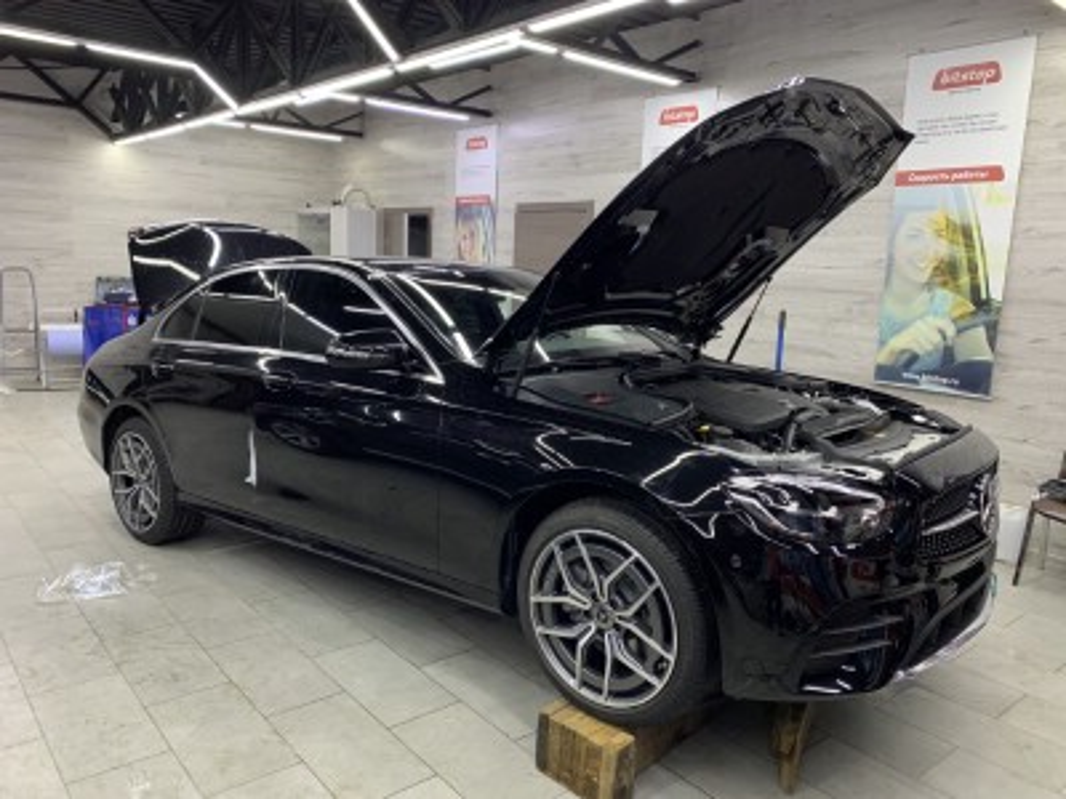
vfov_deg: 53.1
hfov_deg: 67.3
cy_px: 400
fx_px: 801
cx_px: 533
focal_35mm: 26
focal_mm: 4.25
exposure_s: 1/50
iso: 80
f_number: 1.8
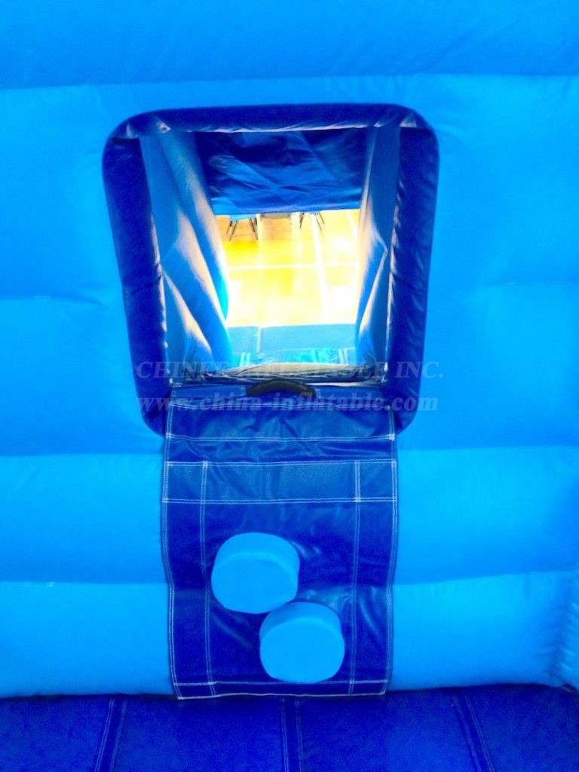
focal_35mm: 33
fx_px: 736
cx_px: 290
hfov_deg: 42.9
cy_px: 386
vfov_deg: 55.4
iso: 320
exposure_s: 1/20
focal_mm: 4.12
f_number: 2.4
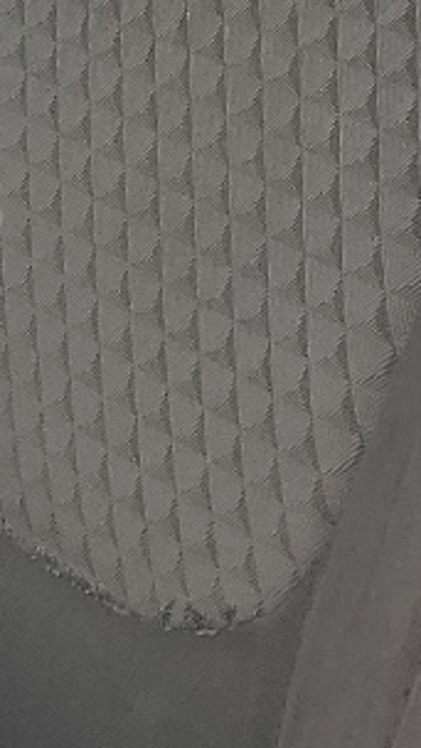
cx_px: -1182
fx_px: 2957
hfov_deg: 6.7
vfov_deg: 14.3
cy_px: 91
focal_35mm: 149
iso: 50
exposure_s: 1/588
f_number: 1.5
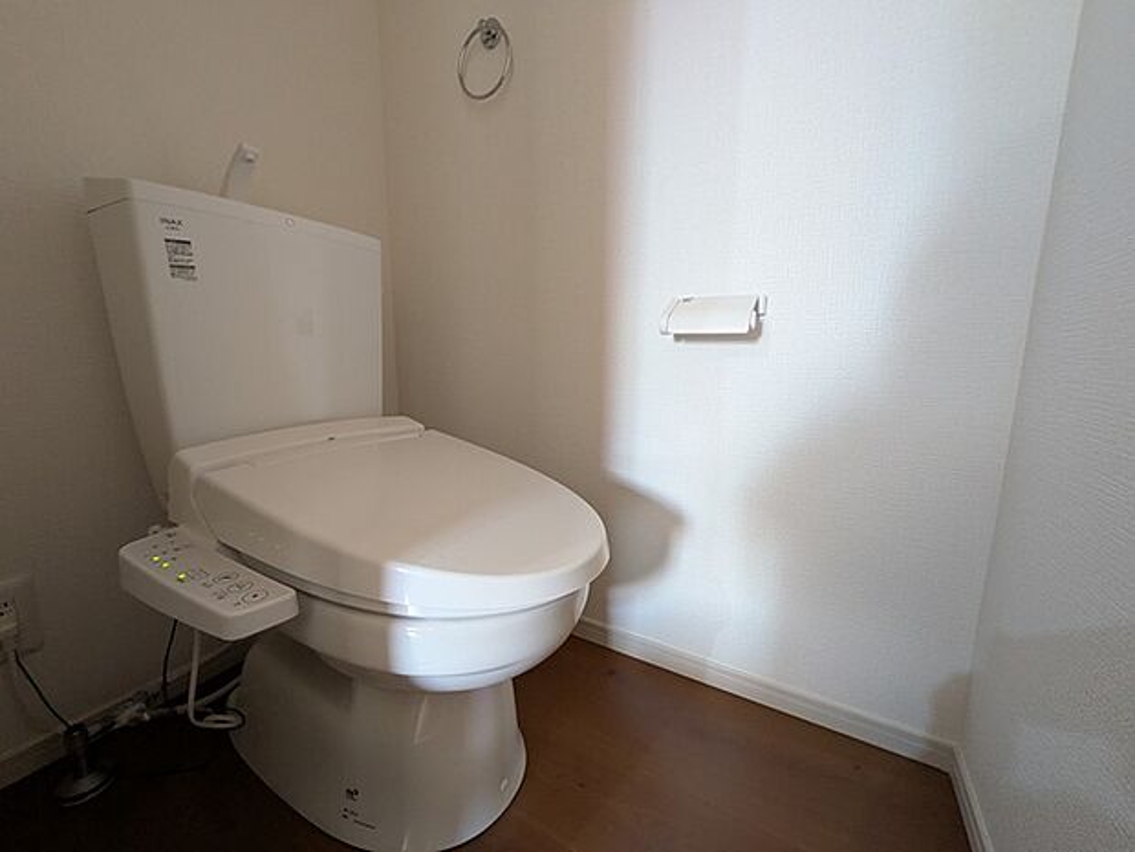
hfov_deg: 102.1
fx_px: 459
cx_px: 568
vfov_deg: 85.7
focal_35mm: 14
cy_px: 426
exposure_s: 1/33.3
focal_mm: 1.83
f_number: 2.2
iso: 513
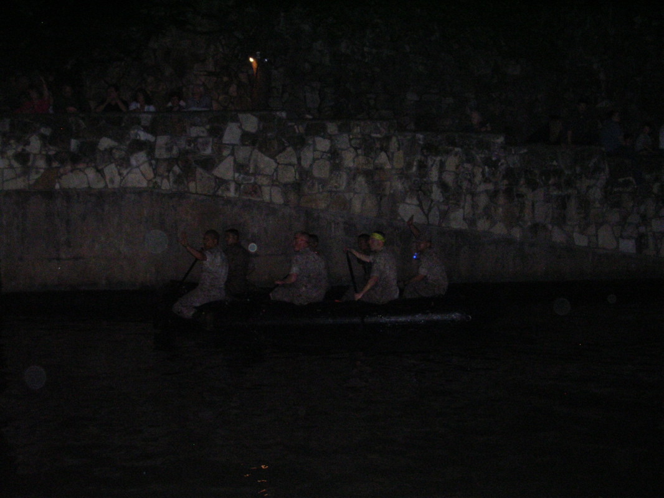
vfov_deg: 37.7
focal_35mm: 38
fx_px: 729
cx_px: 332
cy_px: 249
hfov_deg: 49.0
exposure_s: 1/60.1
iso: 200
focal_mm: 5.8
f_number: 2.8
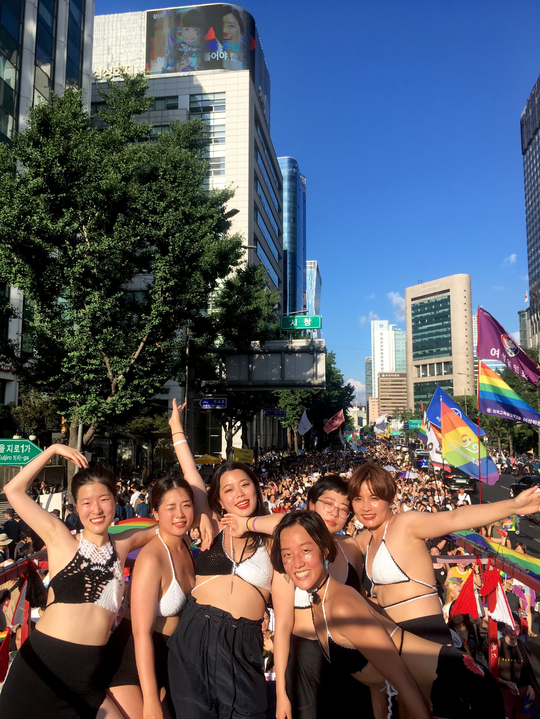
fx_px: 603
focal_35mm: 29
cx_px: 270
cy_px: 360
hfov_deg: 48.2
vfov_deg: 61.7
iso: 25
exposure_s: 1/1399
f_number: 2.2
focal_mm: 4.15
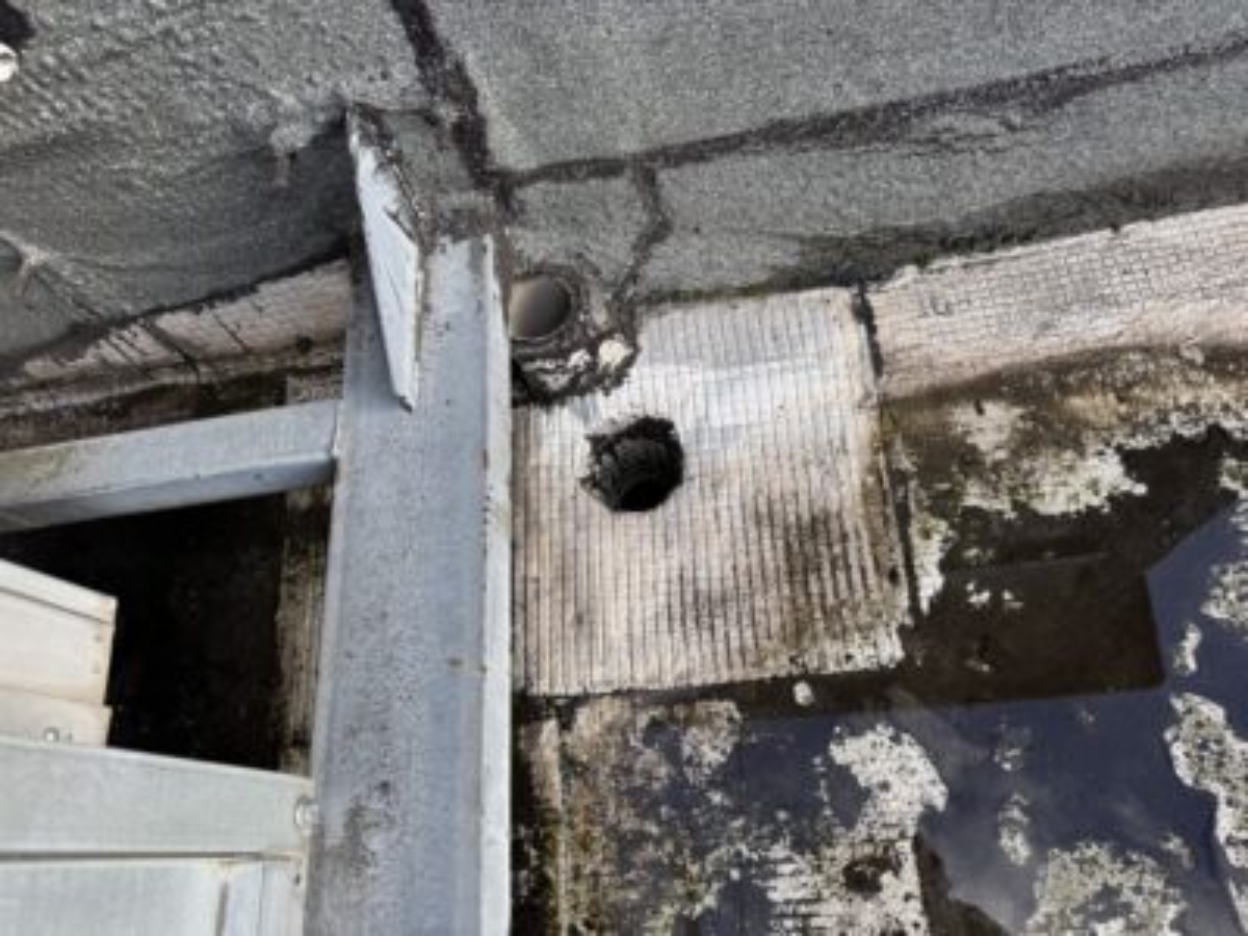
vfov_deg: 56.8
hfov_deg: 71.6
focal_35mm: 24
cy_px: 468
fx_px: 865
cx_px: 624
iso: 80
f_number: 1.78
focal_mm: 6.76
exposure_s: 1/409
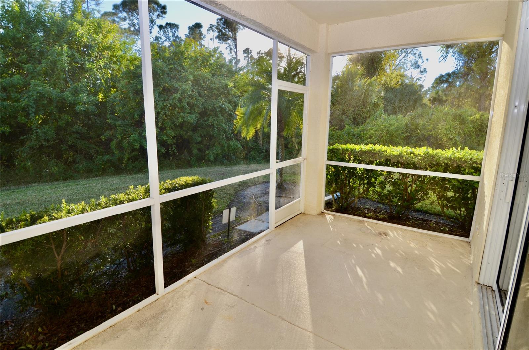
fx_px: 264
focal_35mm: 18
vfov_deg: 67.1
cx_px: 264
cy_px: 175
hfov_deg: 90.1
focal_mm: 12
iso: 100
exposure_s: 1/125
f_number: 5.6
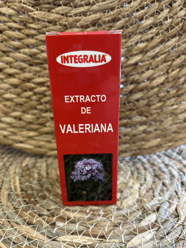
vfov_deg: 67.3
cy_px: 124
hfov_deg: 53.1
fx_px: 186
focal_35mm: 26
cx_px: 93
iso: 125
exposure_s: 1/50
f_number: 1.5
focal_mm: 5.7
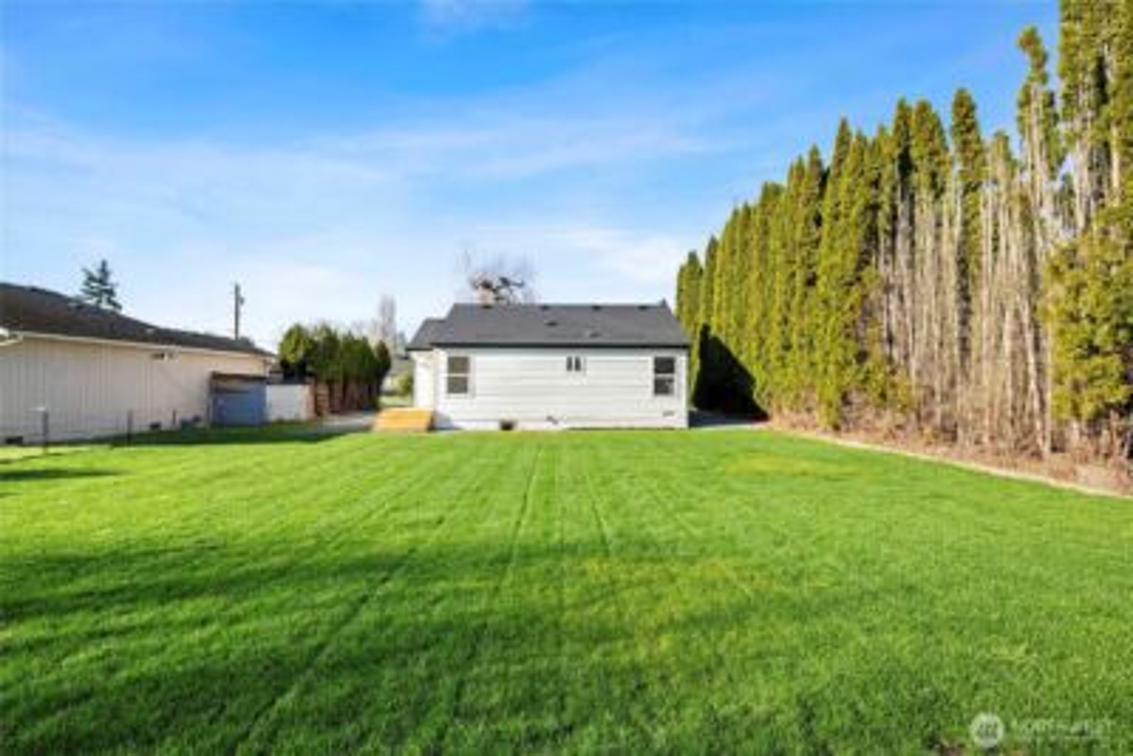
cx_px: 566
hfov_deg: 96.7
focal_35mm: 16
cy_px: 378
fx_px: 504
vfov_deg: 73.8
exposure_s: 1/200
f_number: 8
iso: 200
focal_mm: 16
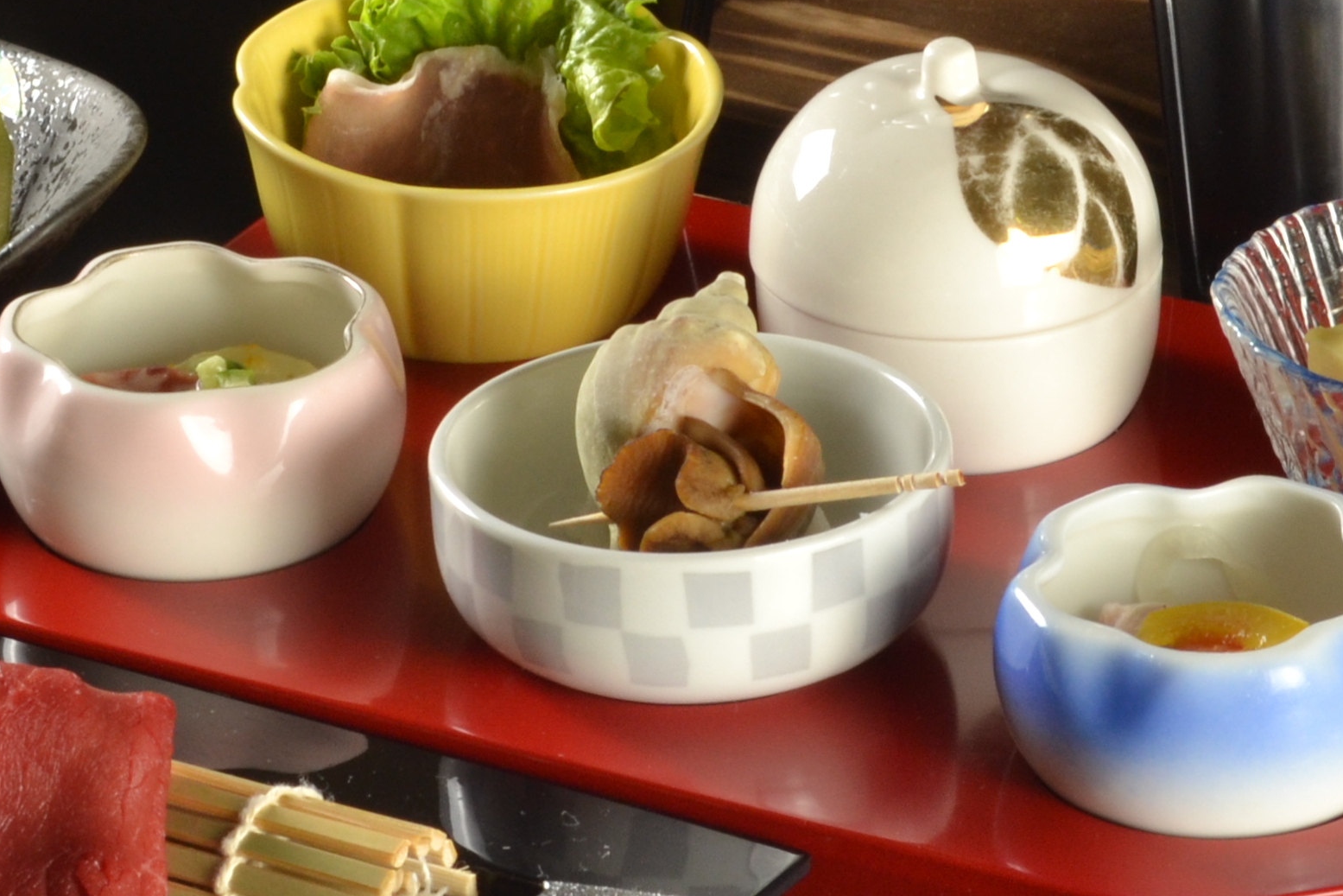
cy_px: -44
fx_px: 9121
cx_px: 129
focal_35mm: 244
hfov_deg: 8.4
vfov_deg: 5.6
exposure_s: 1/1.3
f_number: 20
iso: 400
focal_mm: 55
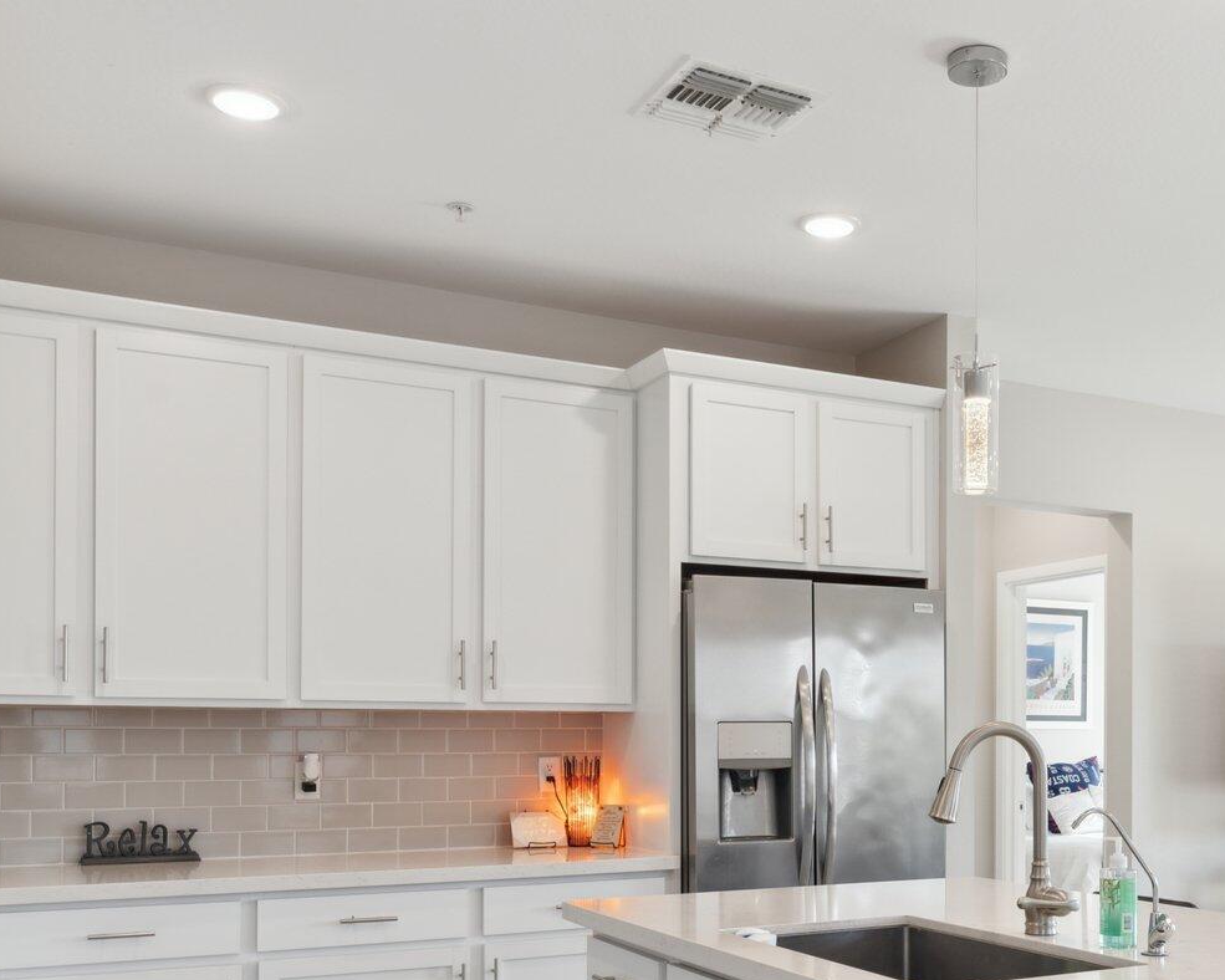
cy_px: 757
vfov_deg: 37.1
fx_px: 1414
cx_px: 882
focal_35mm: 39
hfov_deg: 45.6
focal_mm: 20
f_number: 8
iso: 320
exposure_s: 1/20
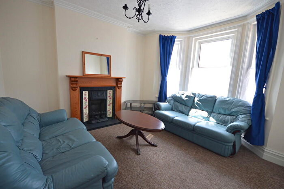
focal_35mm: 15
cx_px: 142
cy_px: 94
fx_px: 118
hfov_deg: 100.4
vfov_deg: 77.3
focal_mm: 10
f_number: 4.5
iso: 400
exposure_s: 1/80
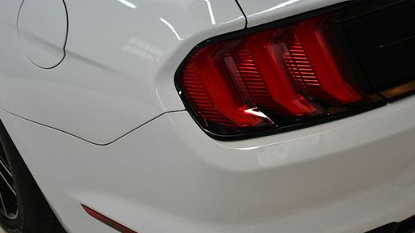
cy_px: 112
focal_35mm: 51
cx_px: 229
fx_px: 561
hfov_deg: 40.5
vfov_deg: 23.5
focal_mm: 26
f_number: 3.8
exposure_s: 1/160
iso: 800
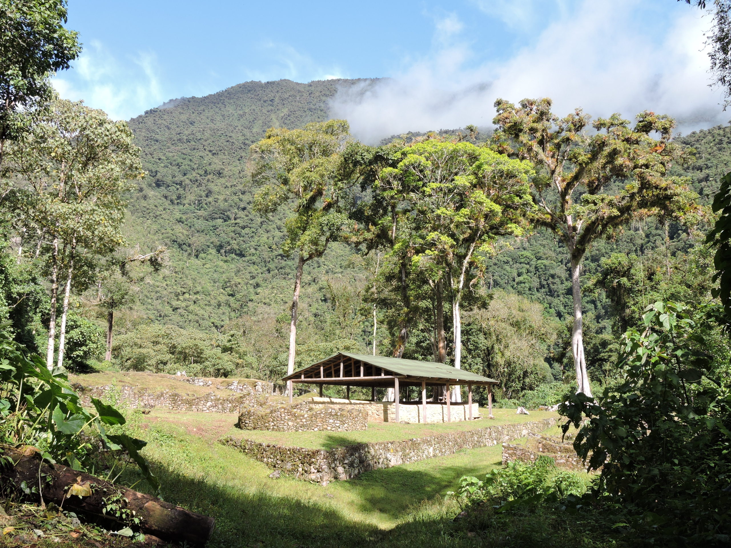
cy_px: 274
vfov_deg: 36.0
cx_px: 366
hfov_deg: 46.8
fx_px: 845
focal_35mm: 40
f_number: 3.8
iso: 100
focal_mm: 7.2
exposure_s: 1/320
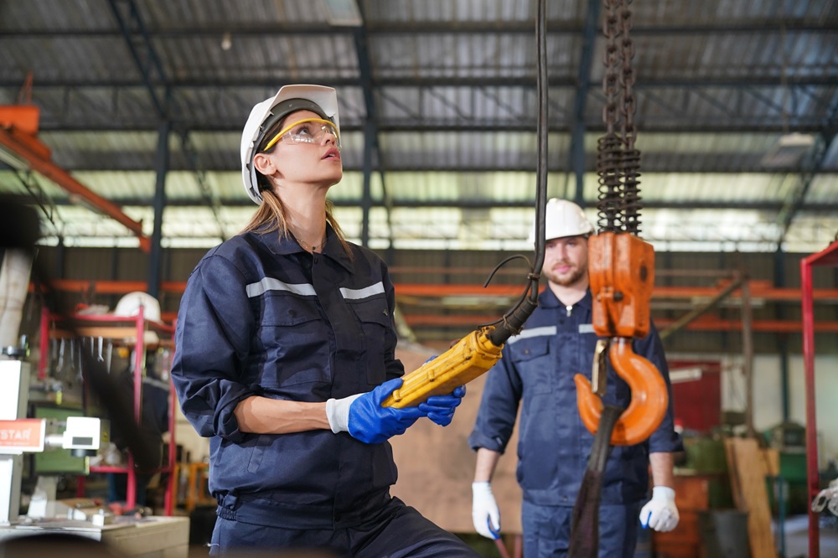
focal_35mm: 43
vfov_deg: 31.2
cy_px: 279
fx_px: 1001
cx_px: 419
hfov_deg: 45.4
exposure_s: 1/125
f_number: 2.5
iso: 1000
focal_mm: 43
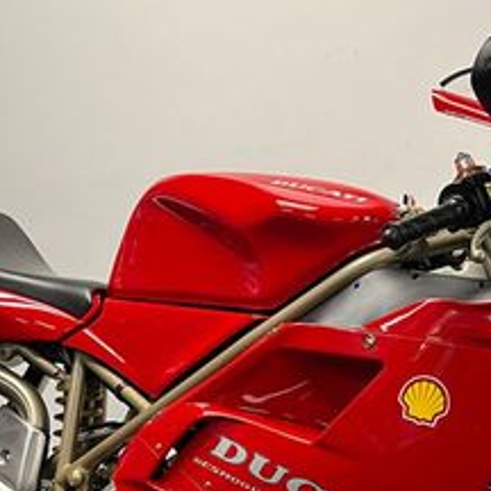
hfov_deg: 24.9
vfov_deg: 24.9
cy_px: 407
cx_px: 398
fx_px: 1091
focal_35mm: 68
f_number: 1.6
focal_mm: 5.1
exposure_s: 1/50
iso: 100
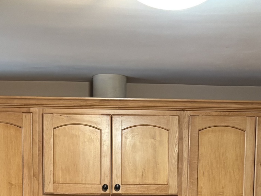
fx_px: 792
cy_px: 371
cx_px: 103
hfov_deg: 18.7
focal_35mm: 105
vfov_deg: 12.6
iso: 250
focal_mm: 5.96
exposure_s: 1/60
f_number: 1.6
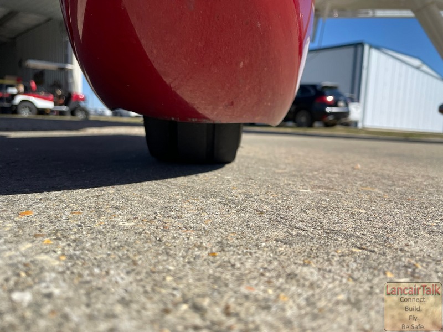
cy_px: 166
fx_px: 333
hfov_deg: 67.3
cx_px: 222
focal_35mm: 26
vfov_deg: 53.1
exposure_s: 1/3610
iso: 32
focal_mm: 4.2
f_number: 1.6
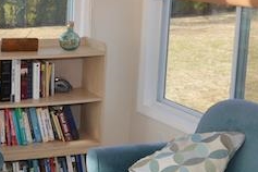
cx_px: -34
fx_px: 580
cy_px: 57
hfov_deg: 23.4
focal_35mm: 81
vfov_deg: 16.8
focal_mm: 10
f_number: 5.6
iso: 160
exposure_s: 1/125
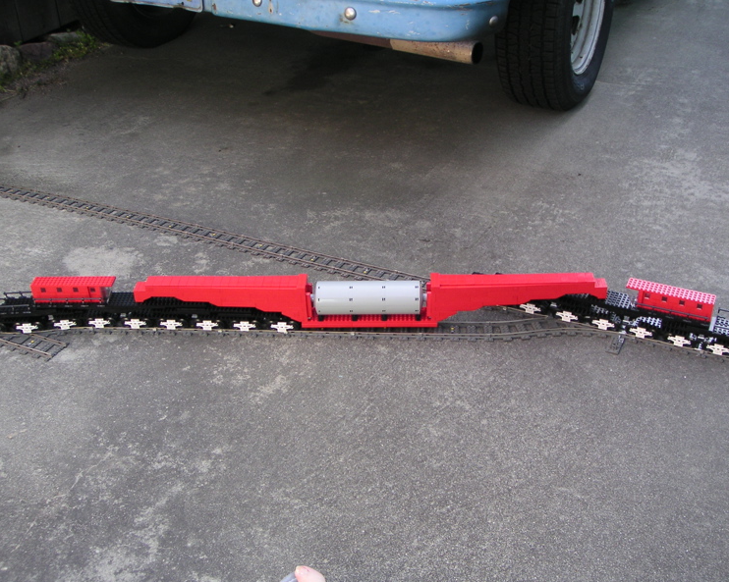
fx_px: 863
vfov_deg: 37.3
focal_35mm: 40
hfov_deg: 45.8
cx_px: 358
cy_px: 293
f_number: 2.8
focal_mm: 6
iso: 50
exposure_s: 1/60
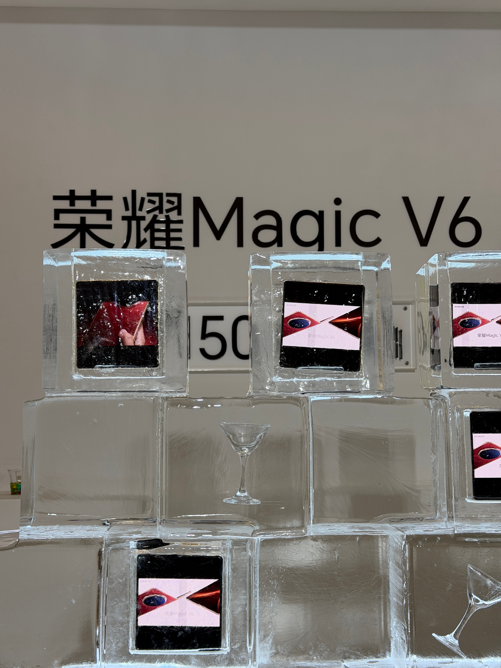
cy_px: 334
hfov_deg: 30.3
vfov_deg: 39.7
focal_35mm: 48
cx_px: 250
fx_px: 926
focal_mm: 6.76
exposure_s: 1/183
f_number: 1.78
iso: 64
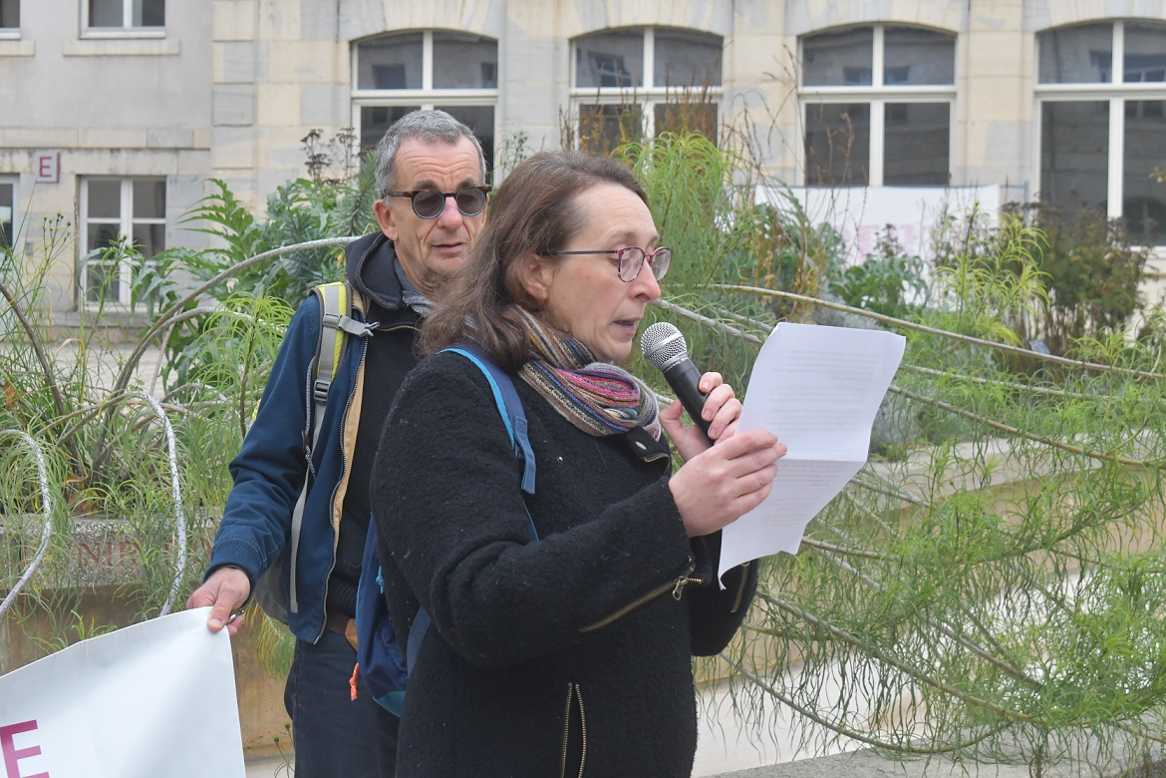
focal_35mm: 82
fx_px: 2656
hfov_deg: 24.8
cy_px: 389
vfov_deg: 16.7
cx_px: 583
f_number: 11
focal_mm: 55
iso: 2500
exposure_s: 1/400
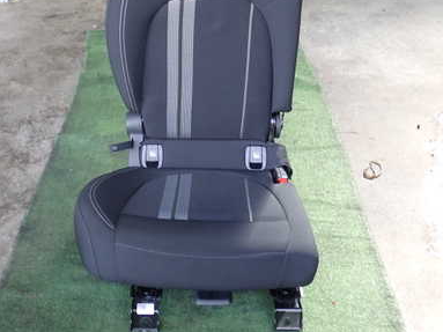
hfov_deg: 40.3
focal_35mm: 47
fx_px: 601
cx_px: 179
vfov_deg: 30.6
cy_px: 105
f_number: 2.3
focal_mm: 5.4
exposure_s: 1/40
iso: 200
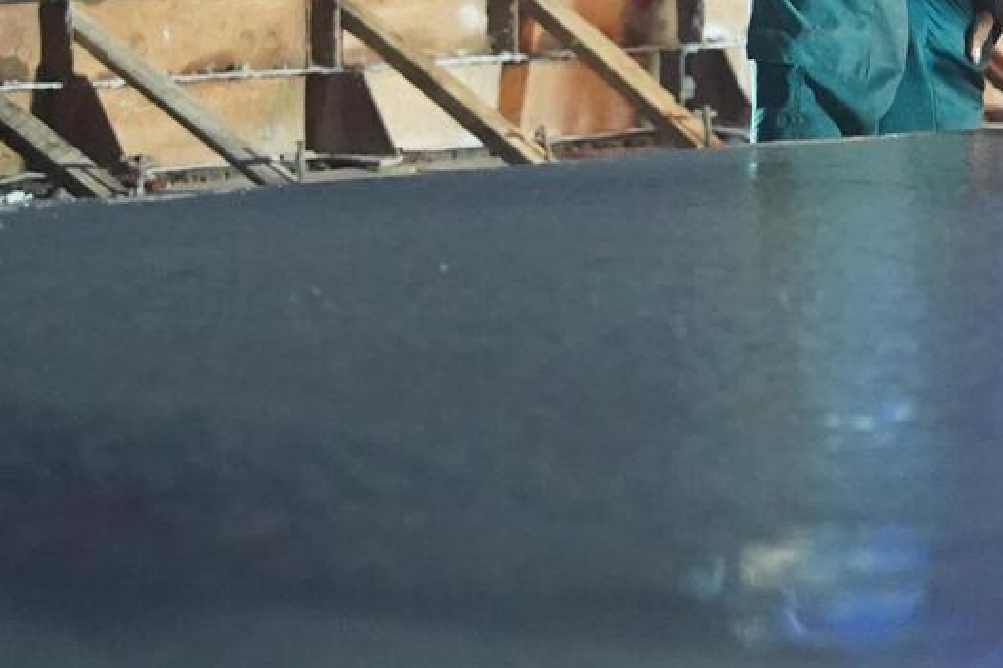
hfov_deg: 7.9
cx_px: 1646
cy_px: -327
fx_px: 7102
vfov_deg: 5.3
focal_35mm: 255
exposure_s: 1/100
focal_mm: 70
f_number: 2.8
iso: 8000
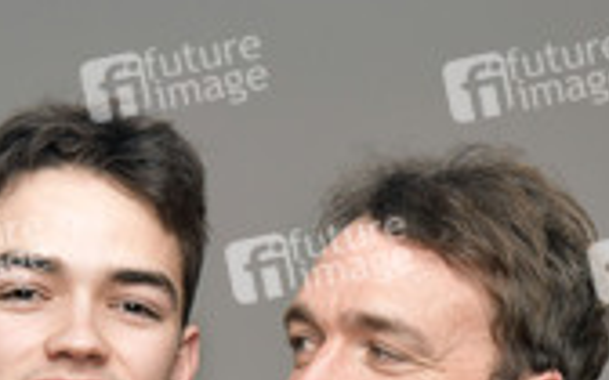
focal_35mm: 178
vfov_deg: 7.3
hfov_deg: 11.8
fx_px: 2954
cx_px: 223
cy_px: 532
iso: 2000
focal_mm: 65
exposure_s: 1/200
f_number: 5.6
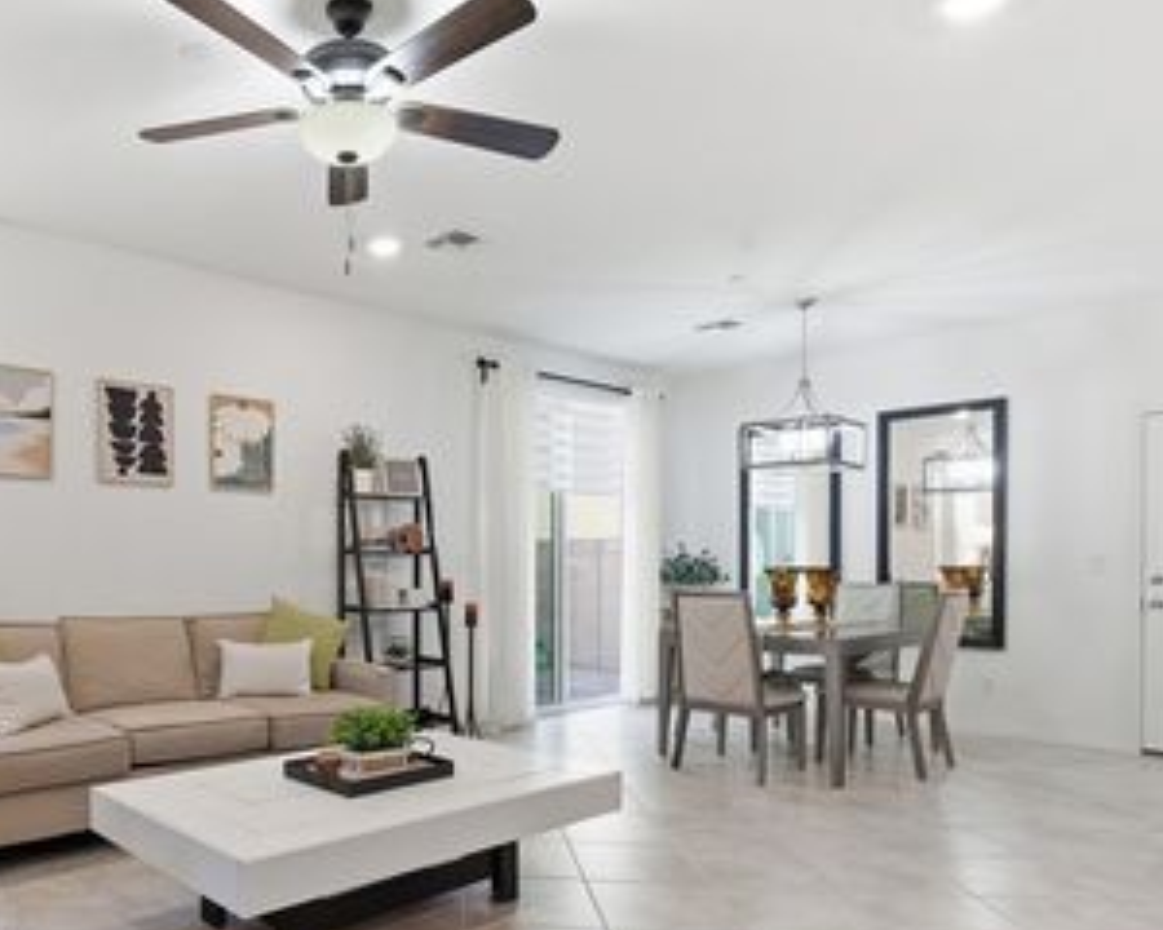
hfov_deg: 65.2
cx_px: 337
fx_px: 861
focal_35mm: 25
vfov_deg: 56.1
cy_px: 579
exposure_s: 1/60
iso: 500
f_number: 9
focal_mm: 16
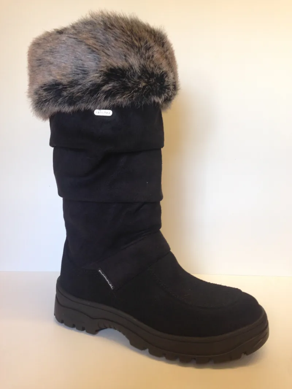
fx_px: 371
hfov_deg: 43.0
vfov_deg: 55.3
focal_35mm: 33
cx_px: 146
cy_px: 194
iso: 50
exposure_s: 1/24
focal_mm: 4.12
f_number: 2.4
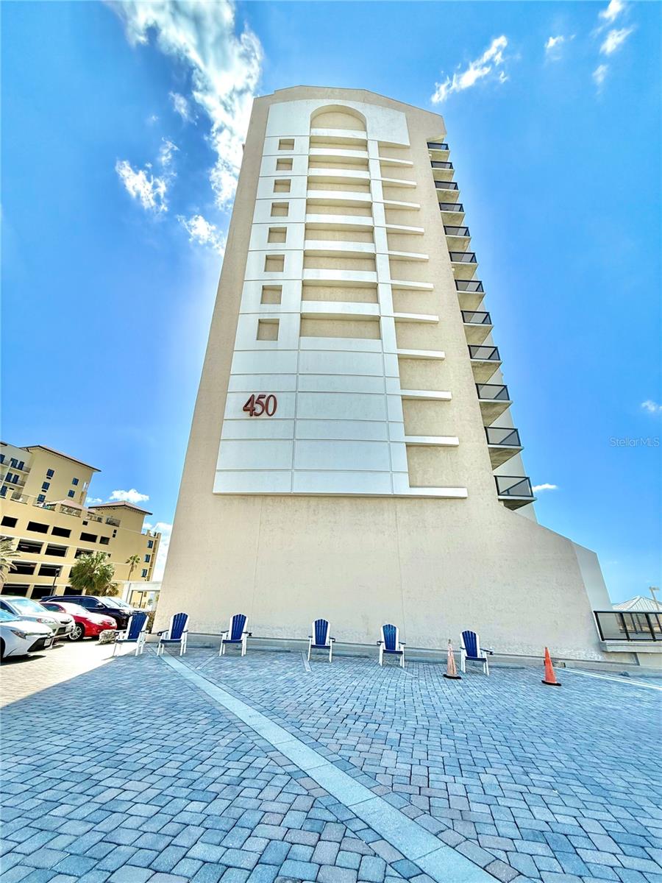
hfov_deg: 85.7
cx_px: 331
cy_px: 442
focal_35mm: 14
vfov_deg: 102.1
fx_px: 357
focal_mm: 2.22
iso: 80
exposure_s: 1/2320
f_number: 2.2
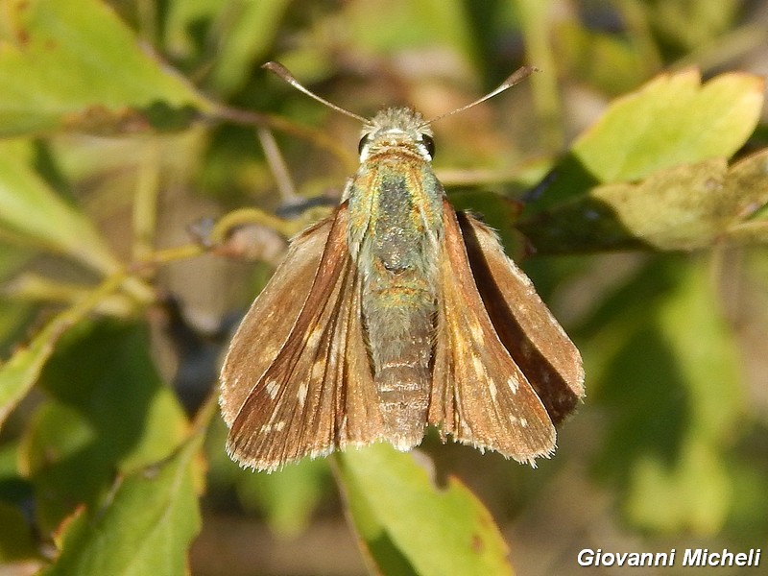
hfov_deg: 17.1
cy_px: 288
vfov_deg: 12.9
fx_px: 2551
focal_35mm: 115
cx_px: 384
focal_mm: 20.5
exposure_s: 1/400
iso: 125
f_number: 4.6
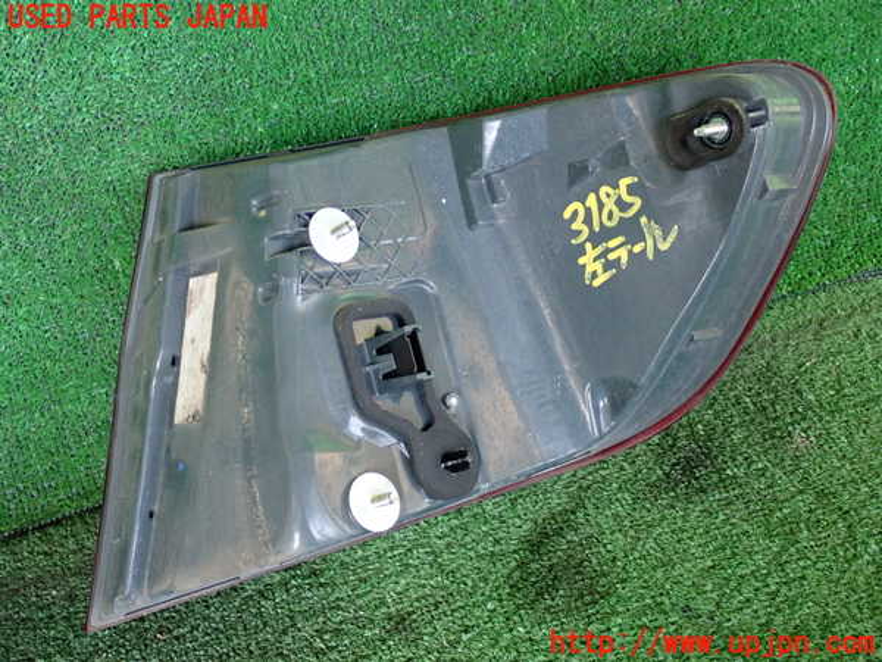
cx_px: 441
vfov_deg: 30.9
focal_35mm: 47
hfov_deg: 40.4
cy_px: 331
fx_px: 1198
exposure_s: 1/125
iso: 640
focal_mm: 8.4
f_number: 3.1
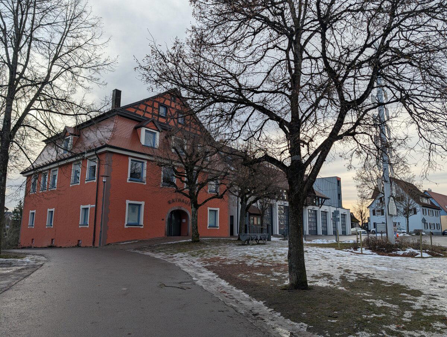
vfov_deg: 57.0
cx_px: 224
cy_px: 168
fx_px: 310
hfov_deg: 71.5
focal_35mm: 24
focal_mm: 6.9
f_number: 1.68
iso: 22
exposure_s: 1/805
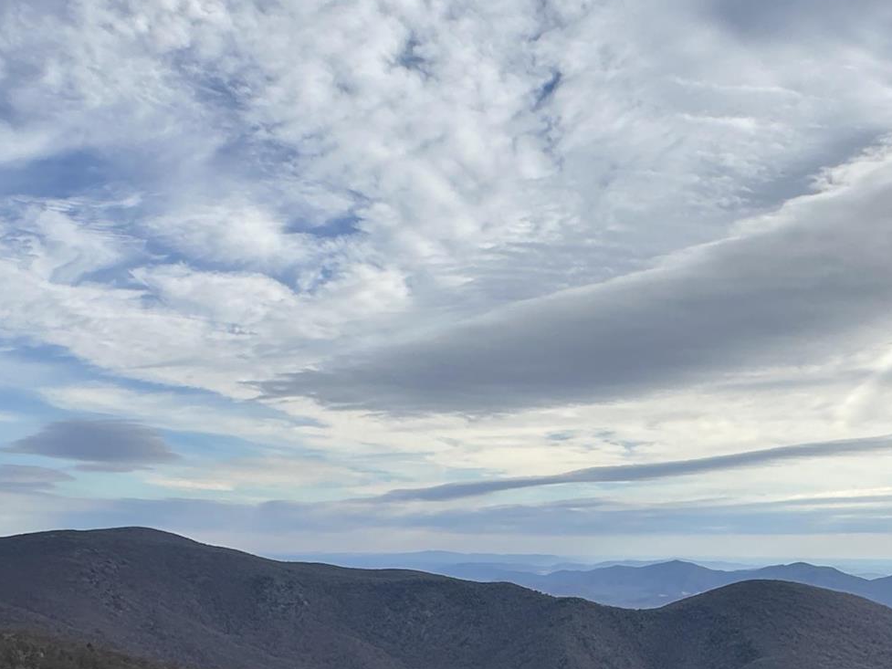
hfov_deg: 42.5
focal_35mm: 44
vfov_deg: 31.7
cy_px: 570
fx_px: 1134
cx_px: 581
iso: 50
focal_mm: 2.22
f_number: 2.2
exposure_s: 1/2174
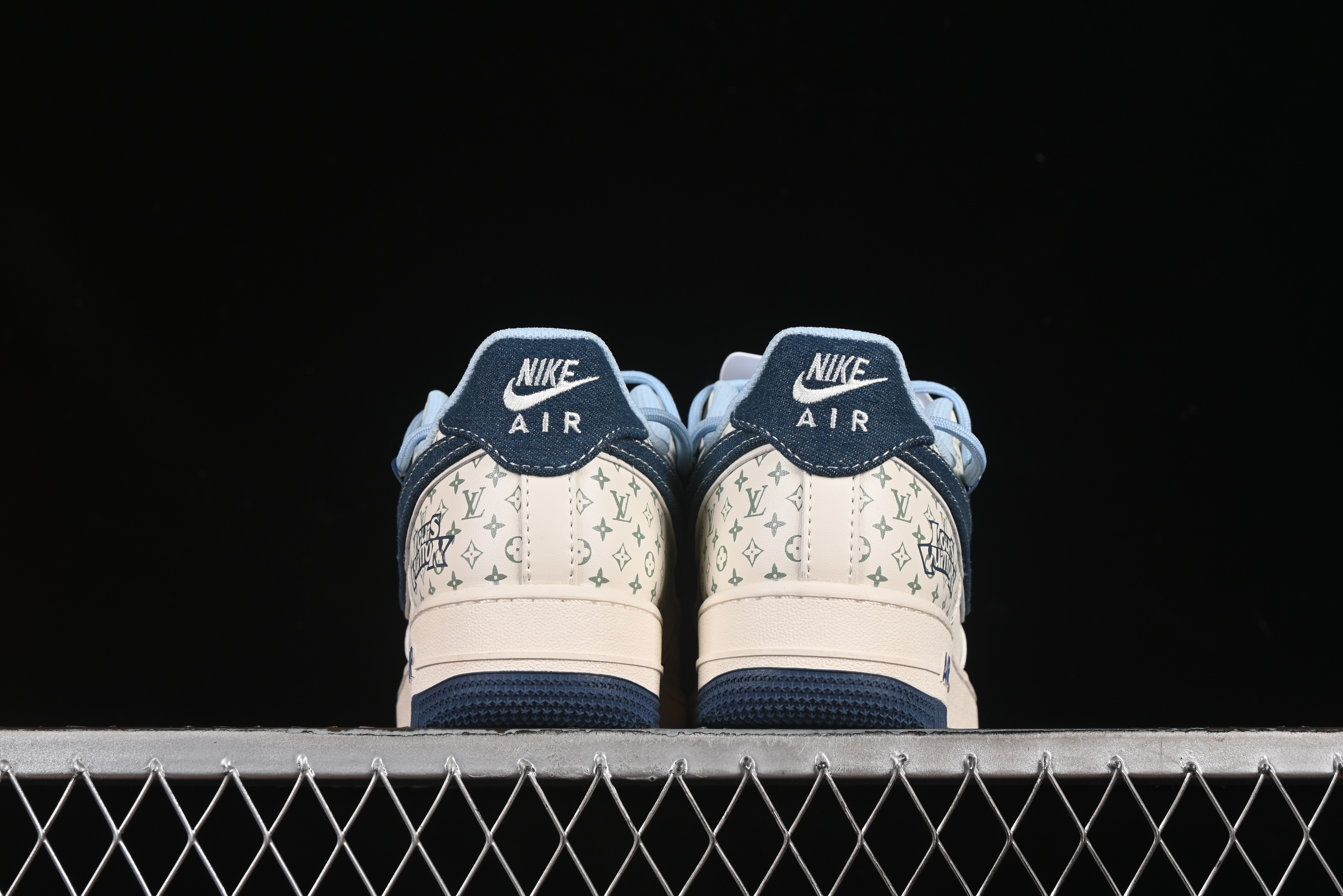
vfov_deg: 18.2
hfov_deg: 27.0
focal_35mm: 75
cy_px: 448
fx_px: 2798
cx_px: 672
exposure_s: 1/80
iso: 160
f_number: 8
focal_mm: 50
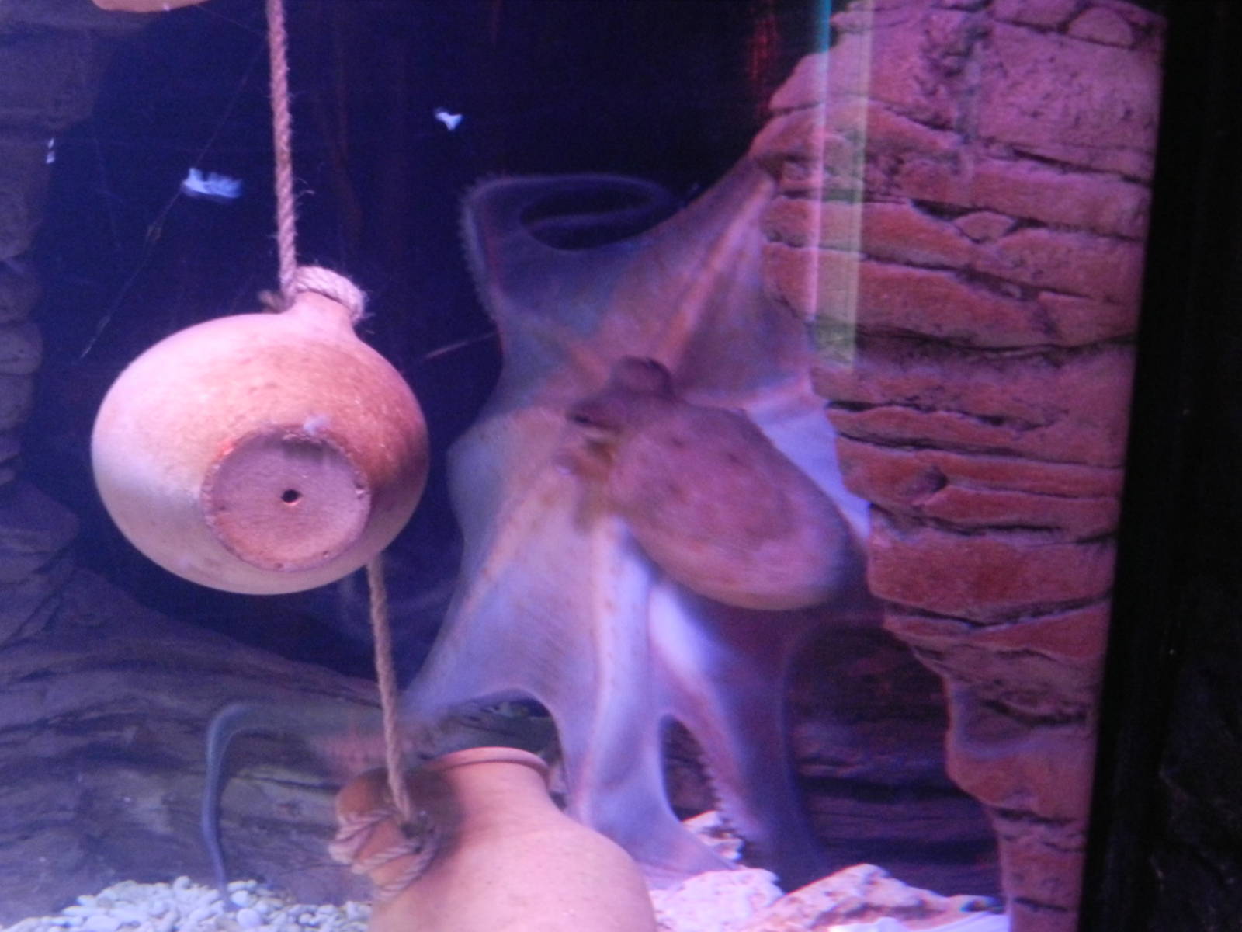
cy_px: 466
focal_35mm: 46
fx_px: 1650
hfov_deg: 41.2
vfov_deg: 31.5
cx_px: 621
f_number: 4.2
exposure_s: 1/13
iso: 560
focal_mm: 8.1
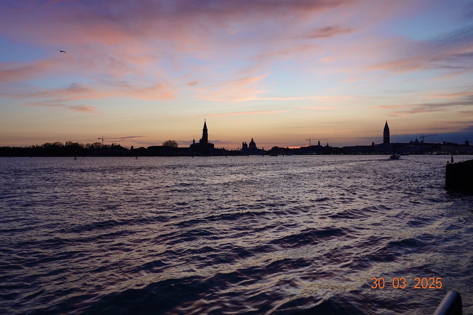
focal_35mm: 33
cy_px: 158
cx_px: 236
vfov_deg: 40.0
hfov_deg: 57.2
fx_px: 434
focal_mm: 12.25
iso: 100
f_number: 3.5
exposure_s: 1/50
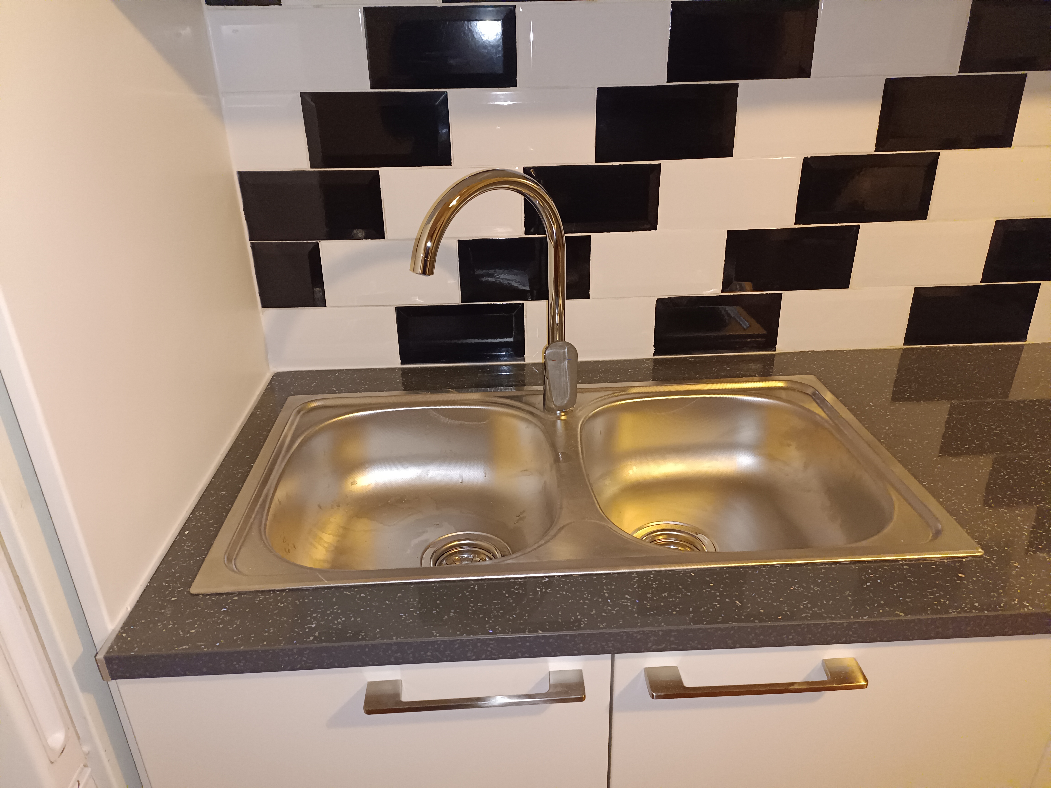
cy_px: 394
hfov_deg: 69.4
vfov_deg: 54.9
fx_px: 759
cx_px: 526
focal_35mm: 25
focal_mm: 4.74
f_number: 1.79
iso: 4601
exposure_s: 1/50
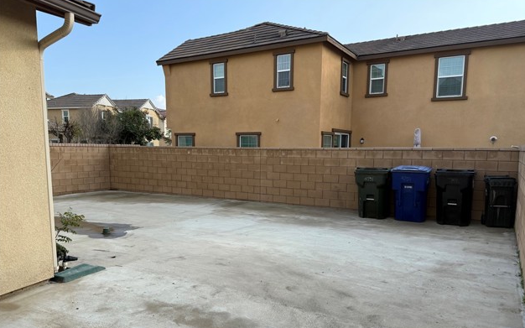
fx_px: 372
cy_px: 192
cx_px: 266
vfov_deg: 47.4
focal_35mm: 26
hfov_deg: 70.4
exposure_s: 1/2611
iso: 100
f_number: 1.78
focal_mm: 6.76
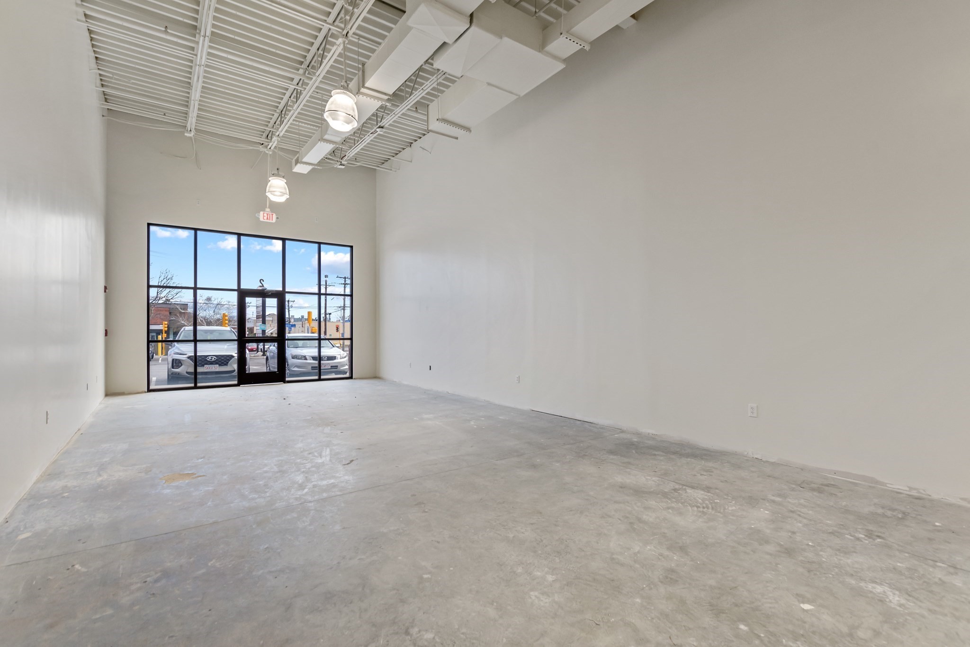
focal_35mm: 16
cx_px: 485
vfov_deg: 73.7
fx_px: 431
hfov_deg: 96.7
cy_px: 324
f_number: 6.3
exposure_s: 1/80
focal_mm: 11
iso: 200
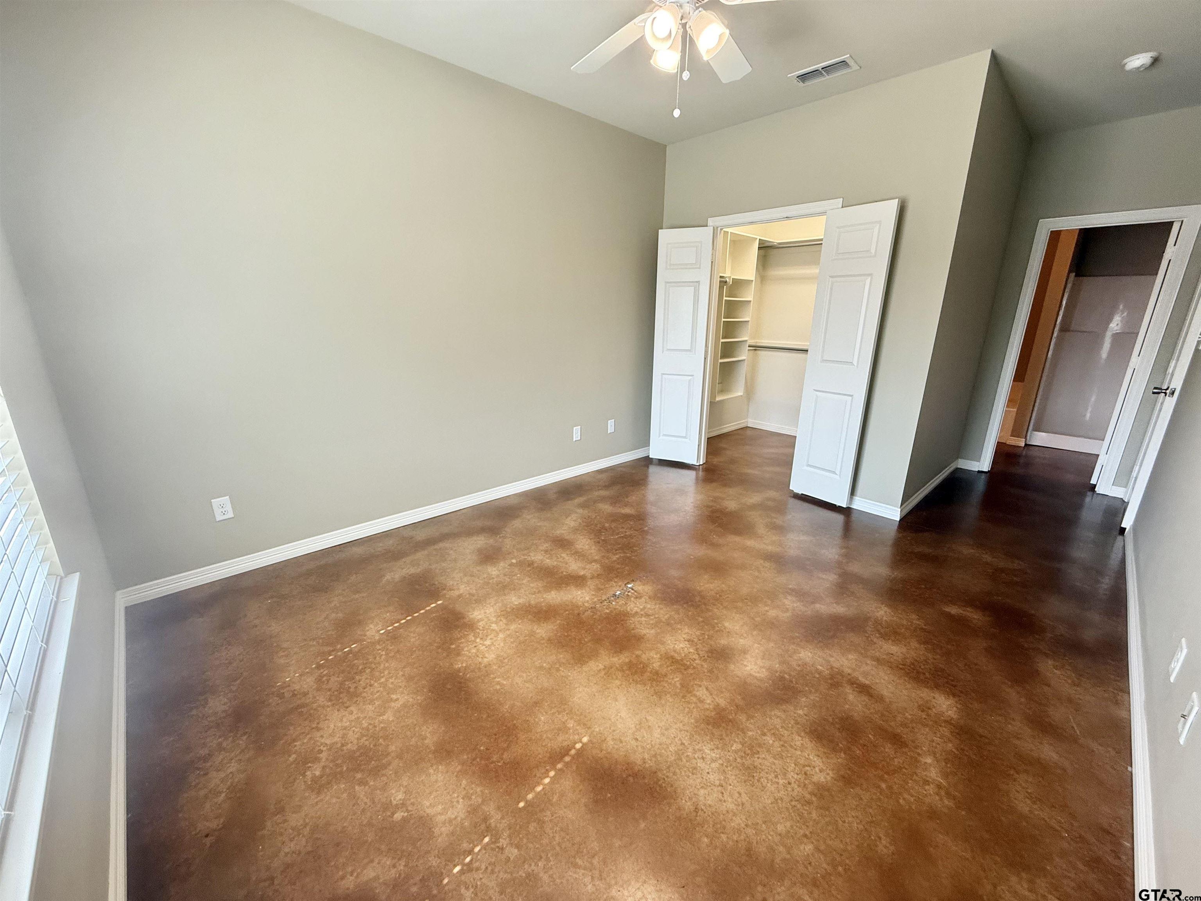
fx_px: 486
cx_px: 600
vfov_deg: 85.7
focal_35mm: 14
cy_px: 450
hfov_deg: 102.1
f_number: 2.2
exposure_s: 1/120
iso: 160
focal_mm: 2.22
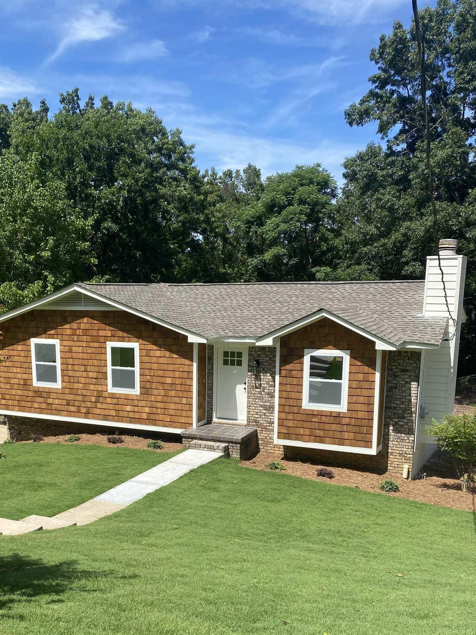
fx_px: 642
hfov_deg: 40.3
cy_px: 410
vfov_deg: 51.9
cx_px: 166
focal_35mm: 35
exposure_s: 1/2141
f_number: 1.8
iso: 32
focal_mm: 4.25
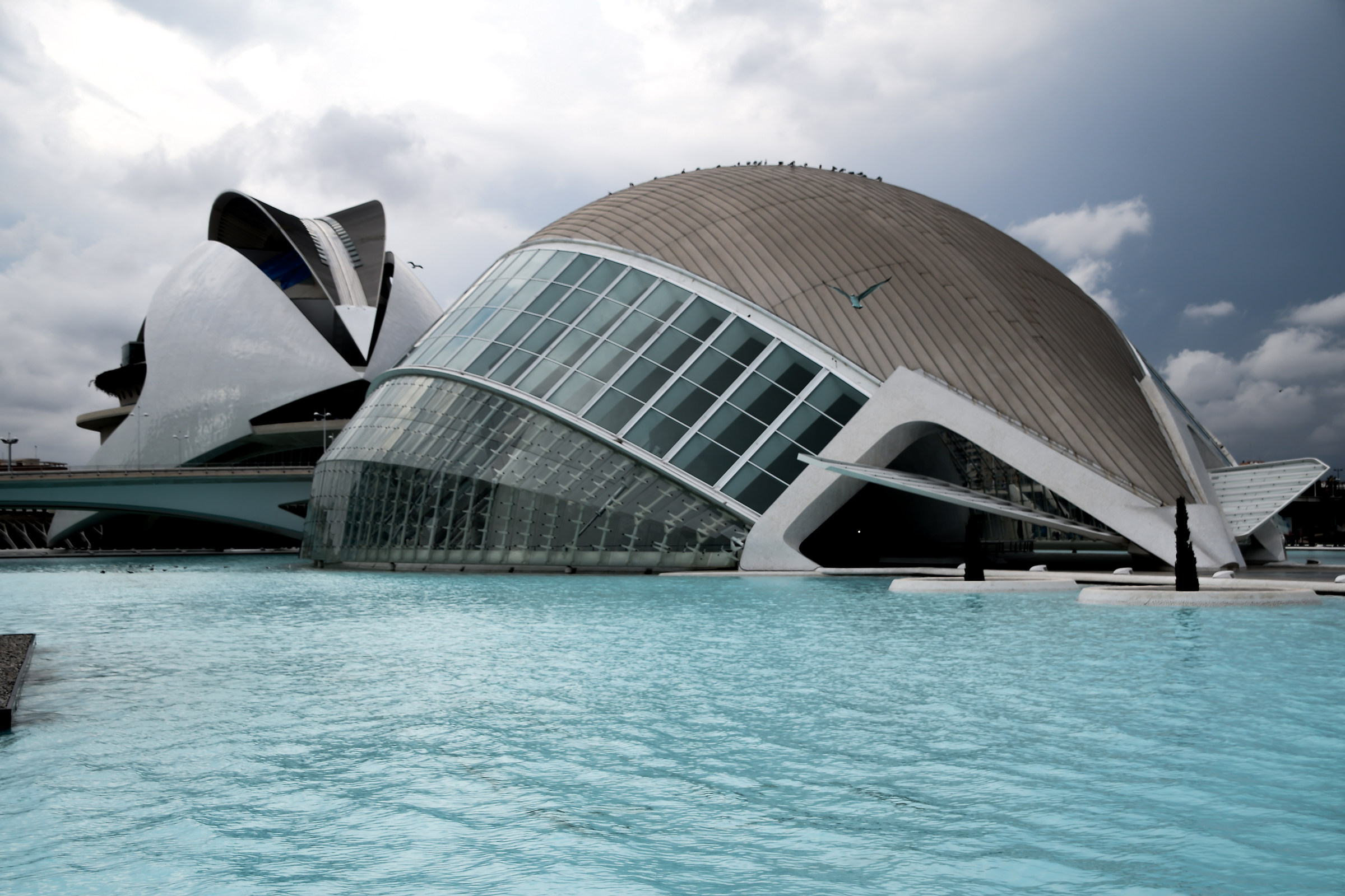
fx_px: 1681
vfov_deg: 29.9
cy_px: 448
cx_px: 672
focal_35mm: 45
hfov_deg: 43.6
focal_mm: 30
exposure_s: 1/320
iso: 100
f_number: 6.3
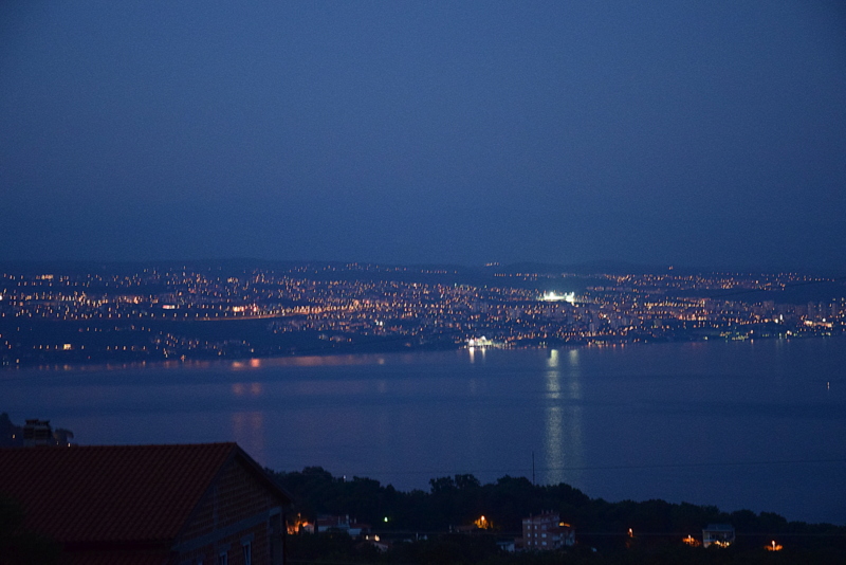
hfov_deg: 20.6
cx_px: 423
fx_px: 2327
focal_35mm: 99
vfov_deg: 13.8
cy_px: 282
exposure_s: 1/4
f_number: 5.3
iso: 3200
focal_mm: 66
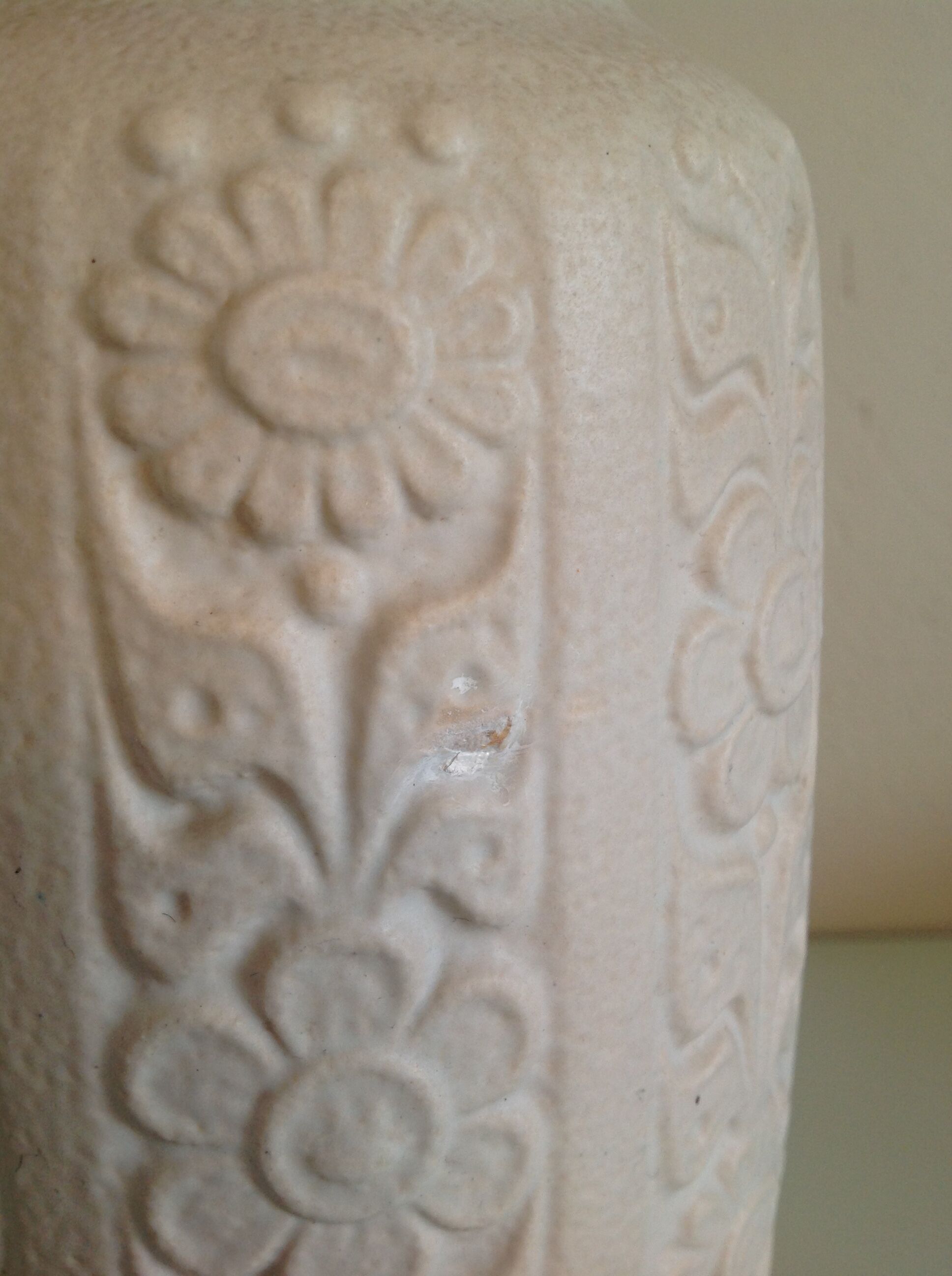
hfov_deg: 40.6
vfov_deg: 52.7
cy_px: 638
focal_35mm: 35
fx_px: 1287
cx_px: 476
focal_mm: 4.28
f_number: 2.4
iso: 64
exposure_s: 1/15
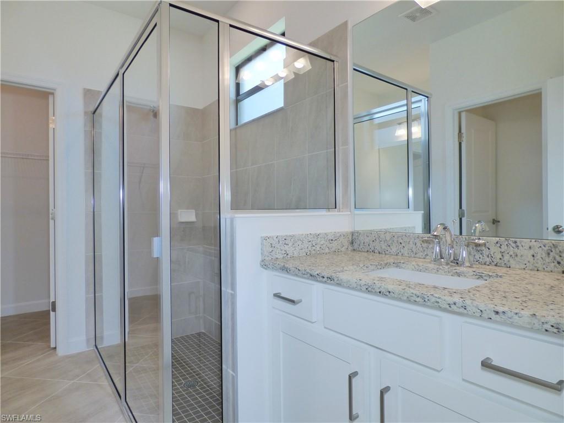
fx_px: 326
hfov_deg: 81.7
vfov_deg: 66.0
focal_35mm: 20
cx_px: 282
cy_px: 212
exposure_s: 1/100
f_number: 2.8
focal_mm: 3.58
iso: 200
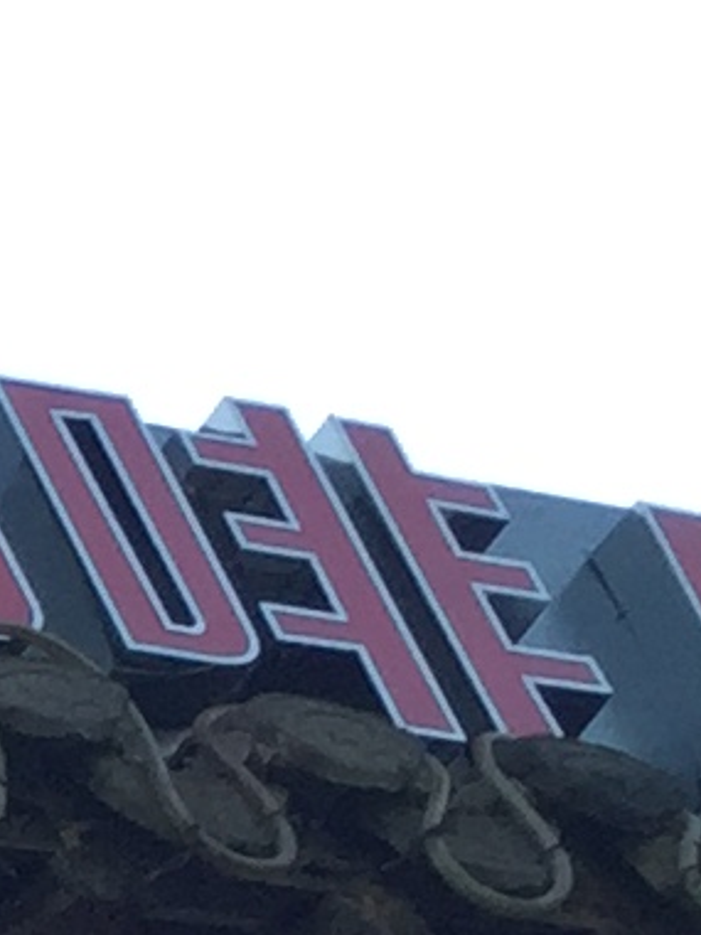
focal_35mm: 249
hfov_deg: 5.2
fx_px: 6723
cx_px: -2192
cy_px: 2077
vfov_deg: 7.5
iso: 32
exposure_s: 1/302
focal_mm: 4.15
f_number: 2.2
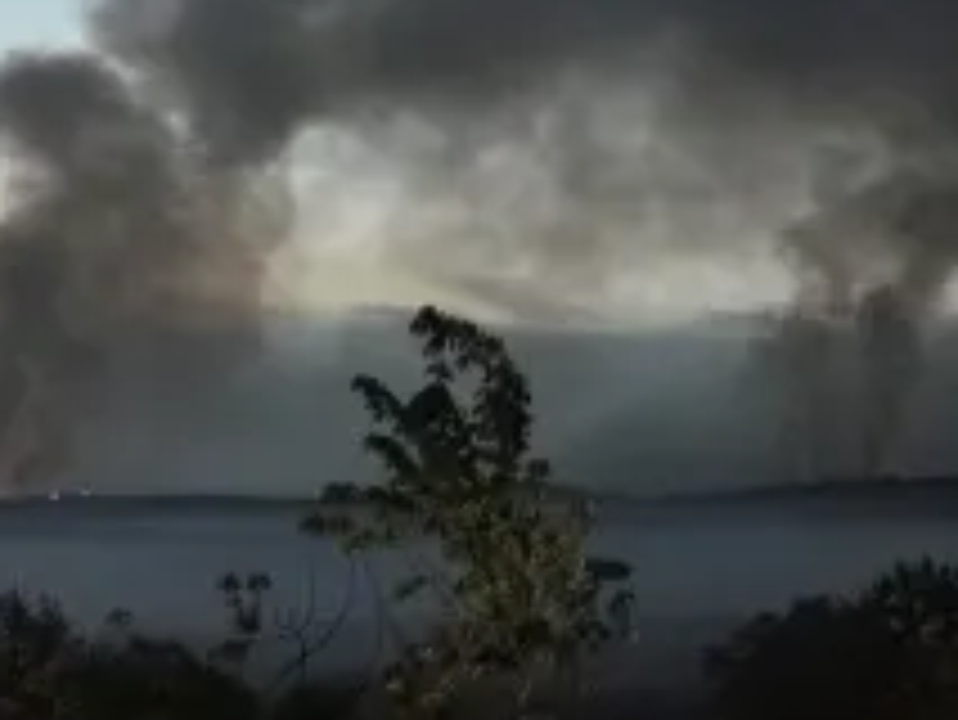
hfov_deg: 32.2
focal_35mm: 60
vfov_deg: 24.1
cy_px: 166
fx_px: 1661
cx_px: 513
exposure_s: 1/20
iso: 1250
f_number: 1.8
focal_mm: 5.58
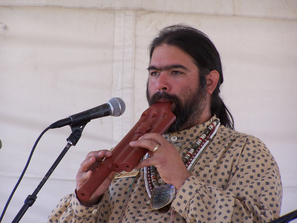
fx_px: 2042
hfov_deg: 8.3
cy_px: 112
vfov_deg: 6.2
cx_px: 148
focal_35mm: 238
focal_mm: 39.5
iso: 80
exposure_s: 1/320
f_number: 3.3
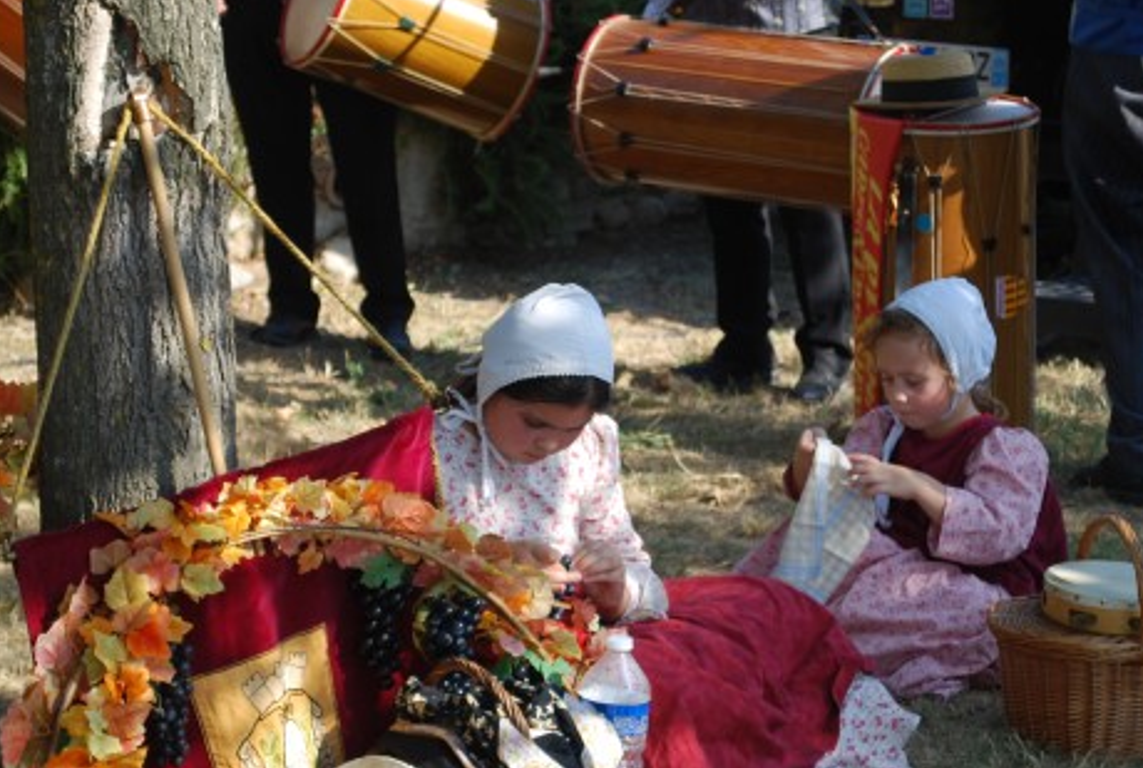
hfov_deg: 17.8
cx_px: 624
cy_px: 429
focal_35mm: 115
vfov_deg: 12.0
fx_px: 3650
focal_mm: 55
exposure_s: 1/125
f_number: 5.6
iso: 100
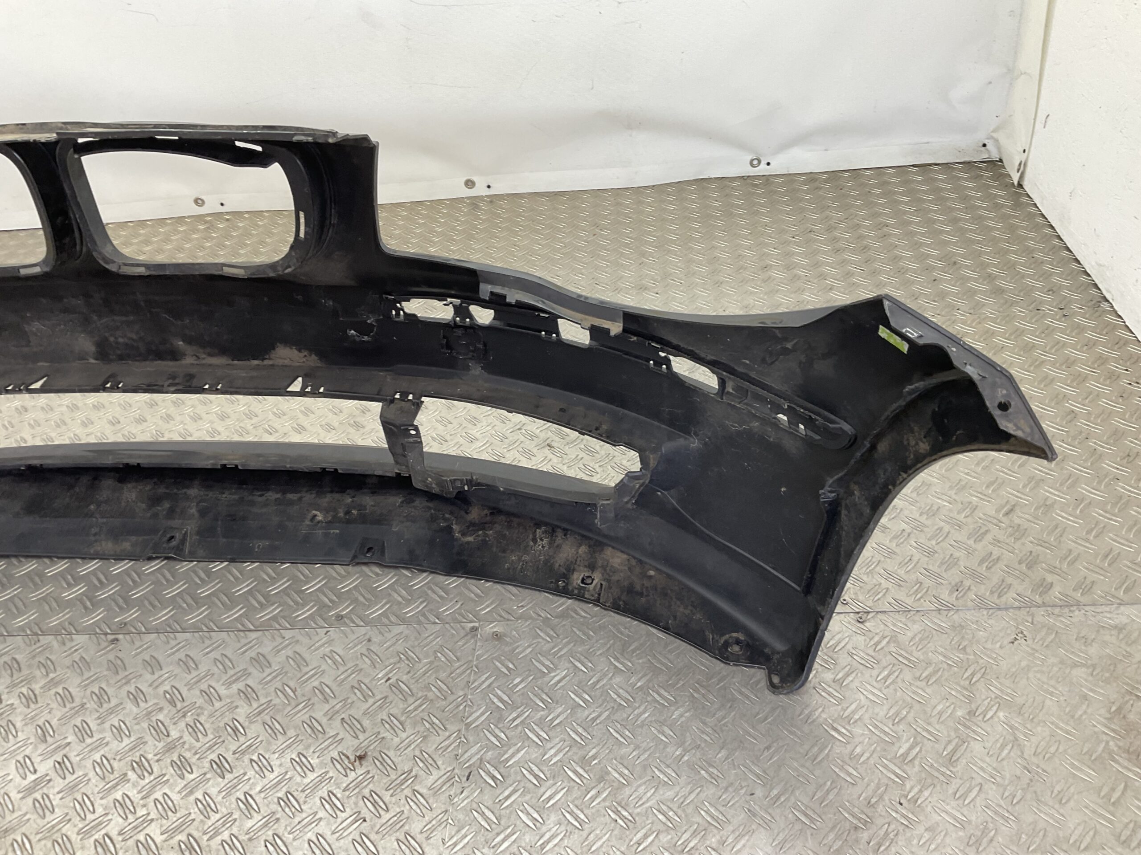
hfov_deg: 61.7
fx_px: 956
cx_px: 570
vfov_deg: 48.2
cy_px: 428
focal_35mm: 29
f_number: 1.8
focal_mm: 3
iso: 40
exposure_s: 1/120
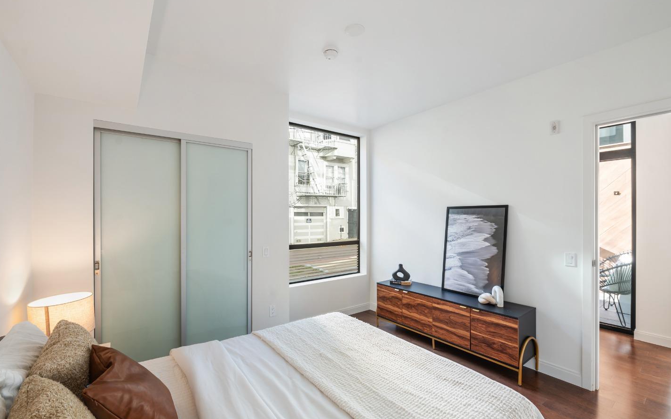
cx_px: 335
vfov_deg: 74.7
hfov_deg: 101.5
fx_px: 274
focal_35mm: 15
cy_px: 221
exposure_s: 1/10
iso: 125
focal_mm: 14
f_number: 6.3
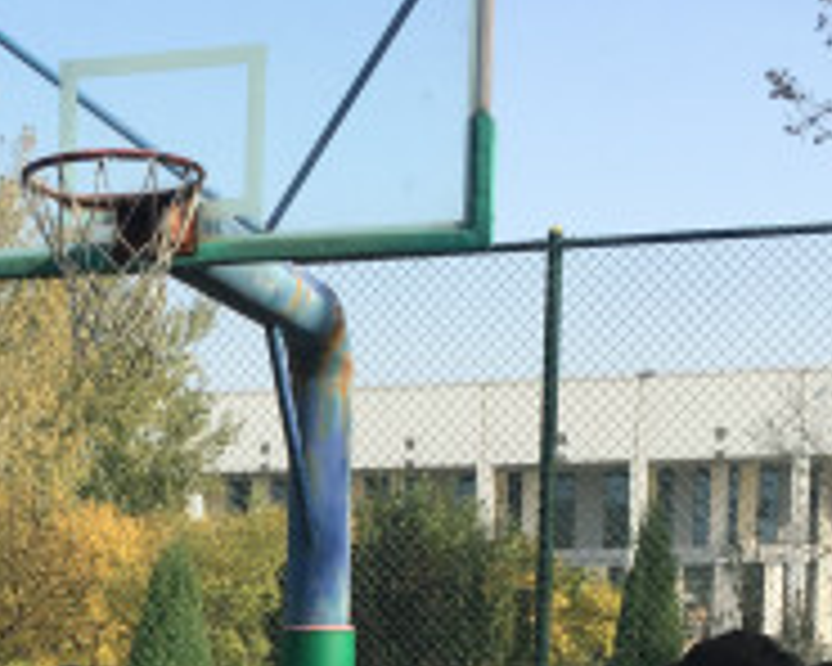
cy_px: 963
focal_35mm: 98
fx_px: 2413
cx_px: 58
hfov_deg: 19.2
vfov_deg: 14.7
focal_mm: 4.15
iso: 25
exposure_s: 1/836
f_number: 2.2
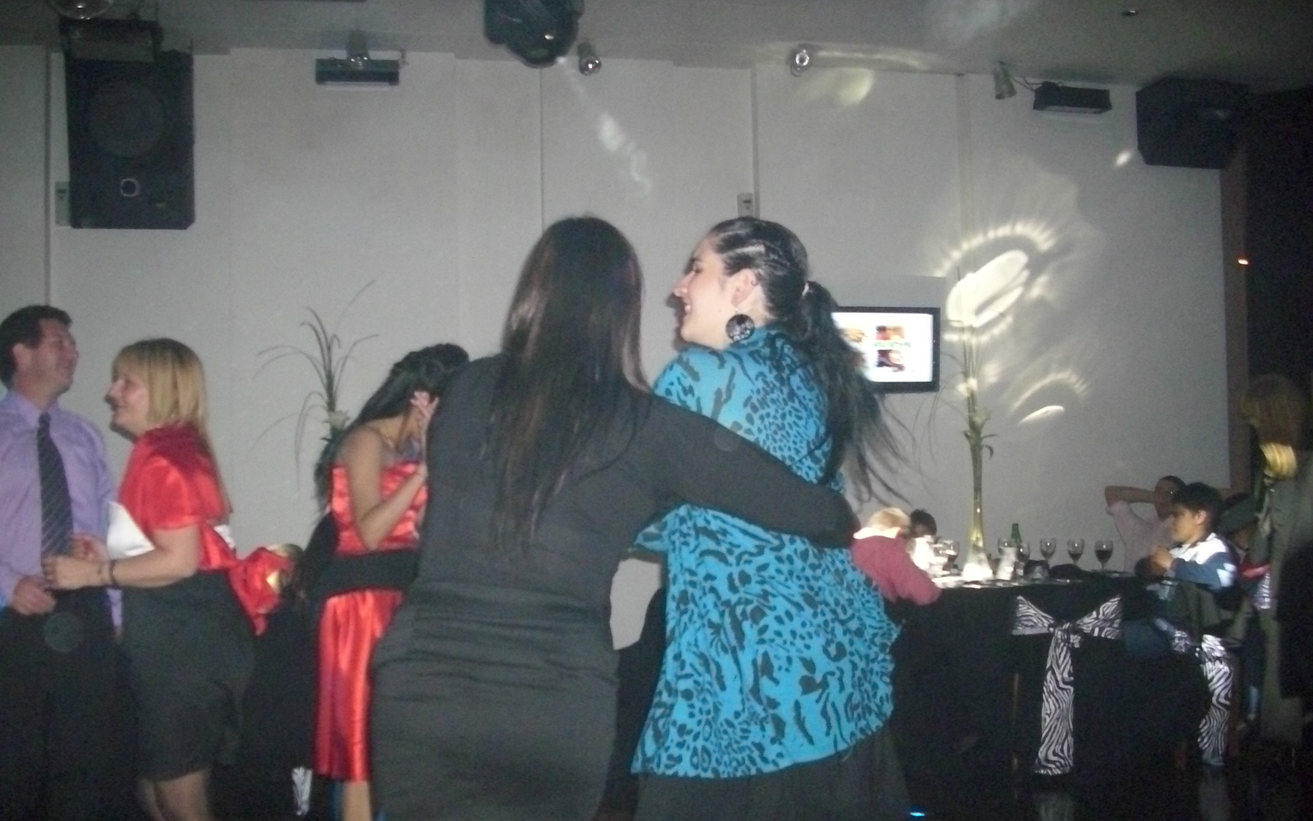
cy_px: 483
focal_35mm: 33
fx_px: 1181
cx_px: 657
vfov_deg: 38.2
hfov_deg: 58.1
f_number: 2.8
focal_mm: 6.2
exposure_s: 1/30
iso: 400
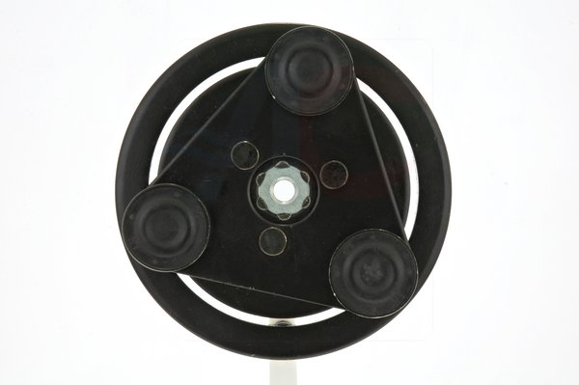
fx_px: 1808
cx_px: 290
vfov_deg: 12.2
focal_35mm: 112
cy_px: 192
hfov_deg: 18.2
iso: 1250
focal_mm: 75
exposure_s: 1/15
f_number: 25
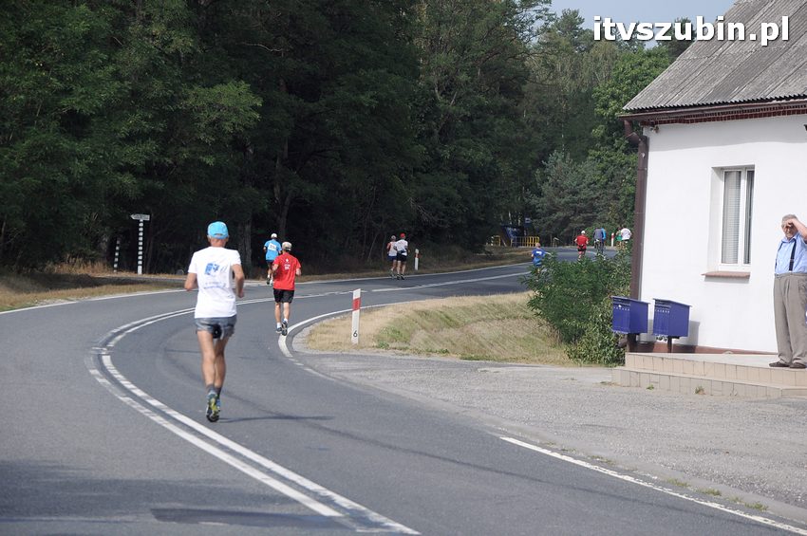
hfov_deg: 13.1
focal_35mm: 158
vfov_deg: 8.7
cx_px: 404
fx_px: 3527
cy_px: 268
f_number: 8
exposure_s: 1/1000
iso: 400
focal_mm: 105
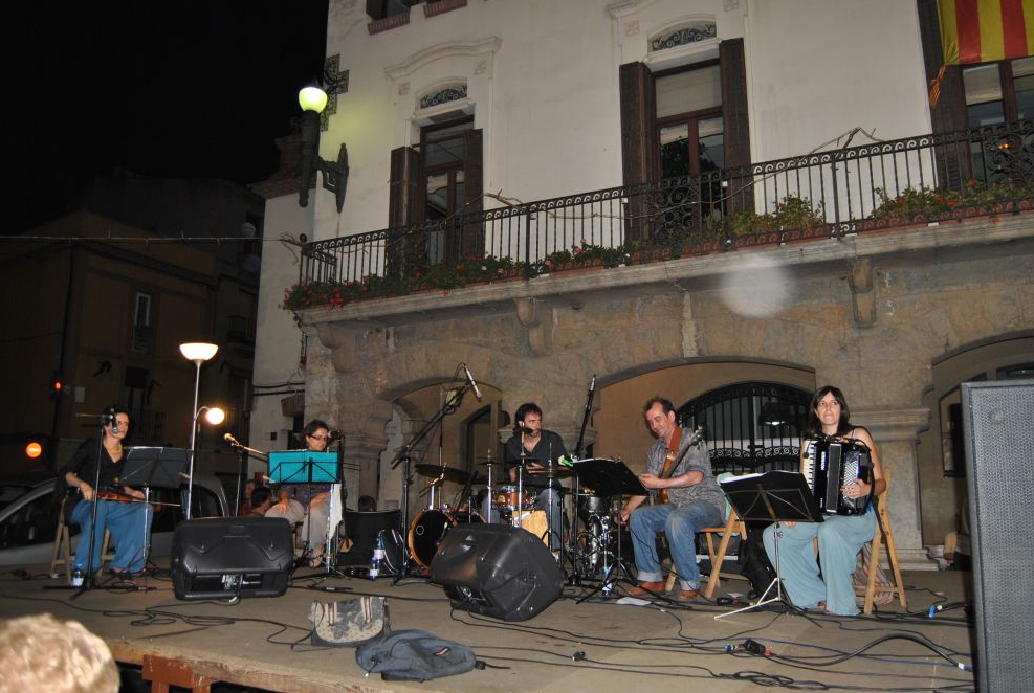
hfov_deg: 65.4
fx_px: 806
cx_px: 529
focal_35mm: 28
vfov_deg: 46.6
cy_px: 345
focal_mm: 18
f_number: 3.5
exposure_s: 1/60
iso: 200
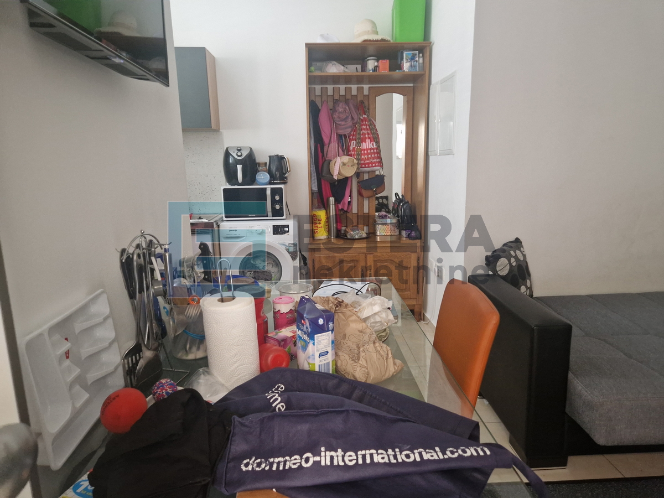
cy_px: 249
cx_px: 332
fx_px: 441
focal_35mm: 23
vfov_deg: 58.9
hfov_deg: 73.9
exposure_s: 1/100
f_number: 1.8
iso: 640
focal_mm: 5.4
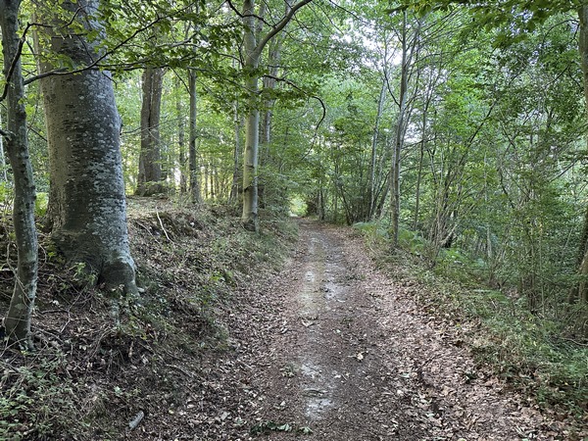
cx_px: 294
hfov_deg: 71.6
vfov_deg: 56.8
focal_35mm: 24
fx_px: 408
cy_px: 220
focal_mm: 6.86
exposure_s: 1/60
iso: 500
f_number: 1.78
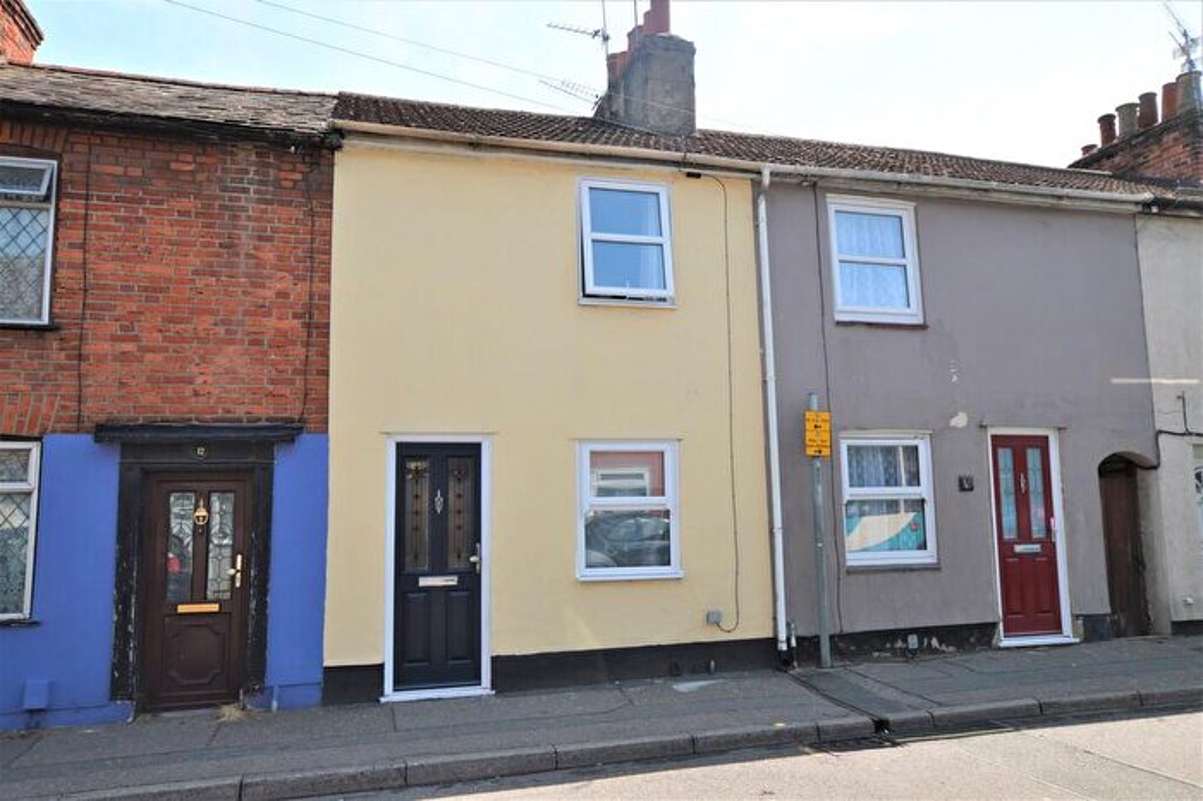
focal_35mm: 26
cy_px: 400
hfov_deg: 70.5
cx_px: 602
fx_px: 852
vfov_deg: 50.4
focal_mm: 17
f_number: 8
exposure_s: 1/200
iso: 100
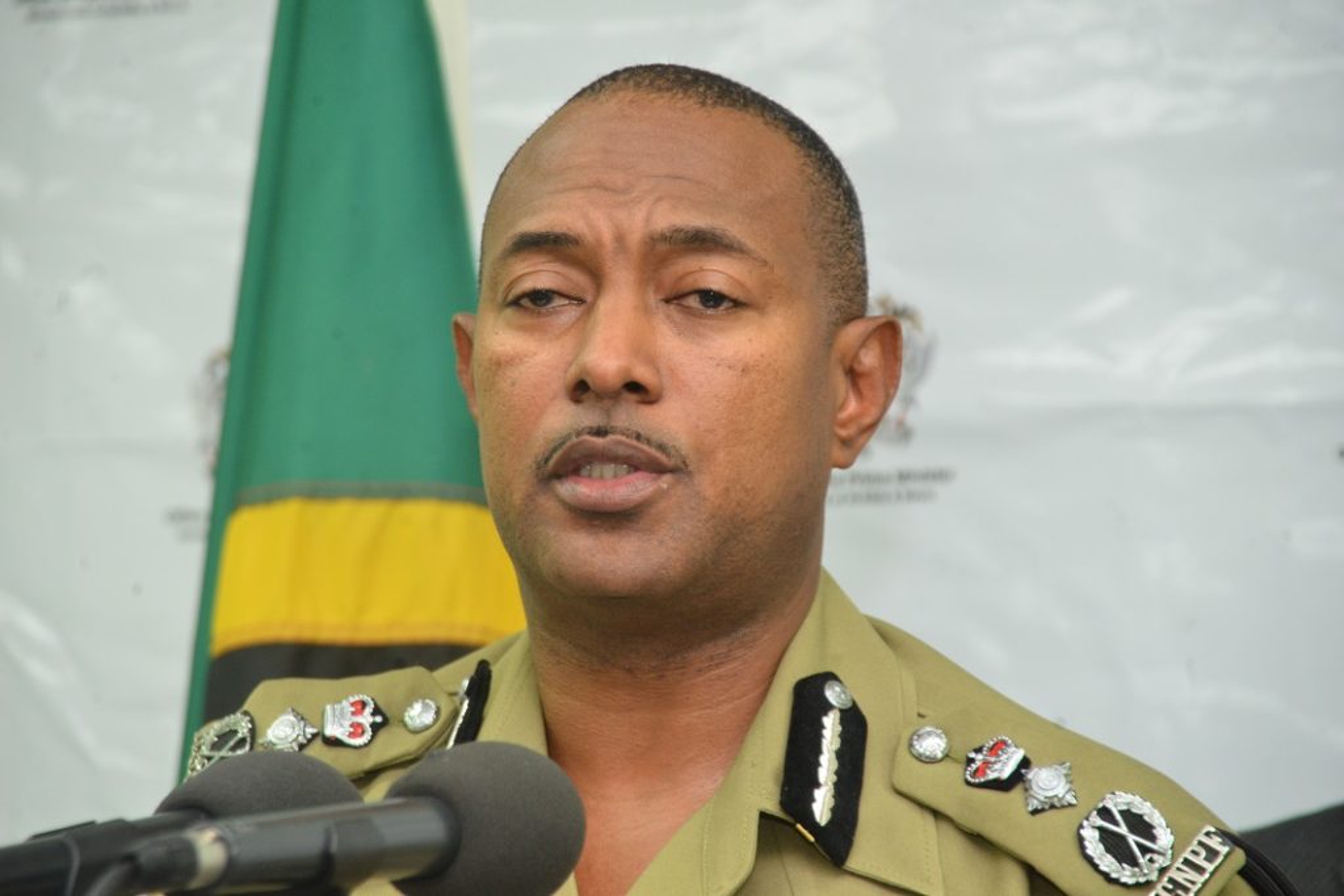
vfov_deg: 6.9
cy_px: 448
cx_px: 672
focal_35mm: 200
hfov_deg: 10.3
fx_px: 7467
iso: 1600
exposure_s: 1/60
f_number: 8
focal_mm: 200
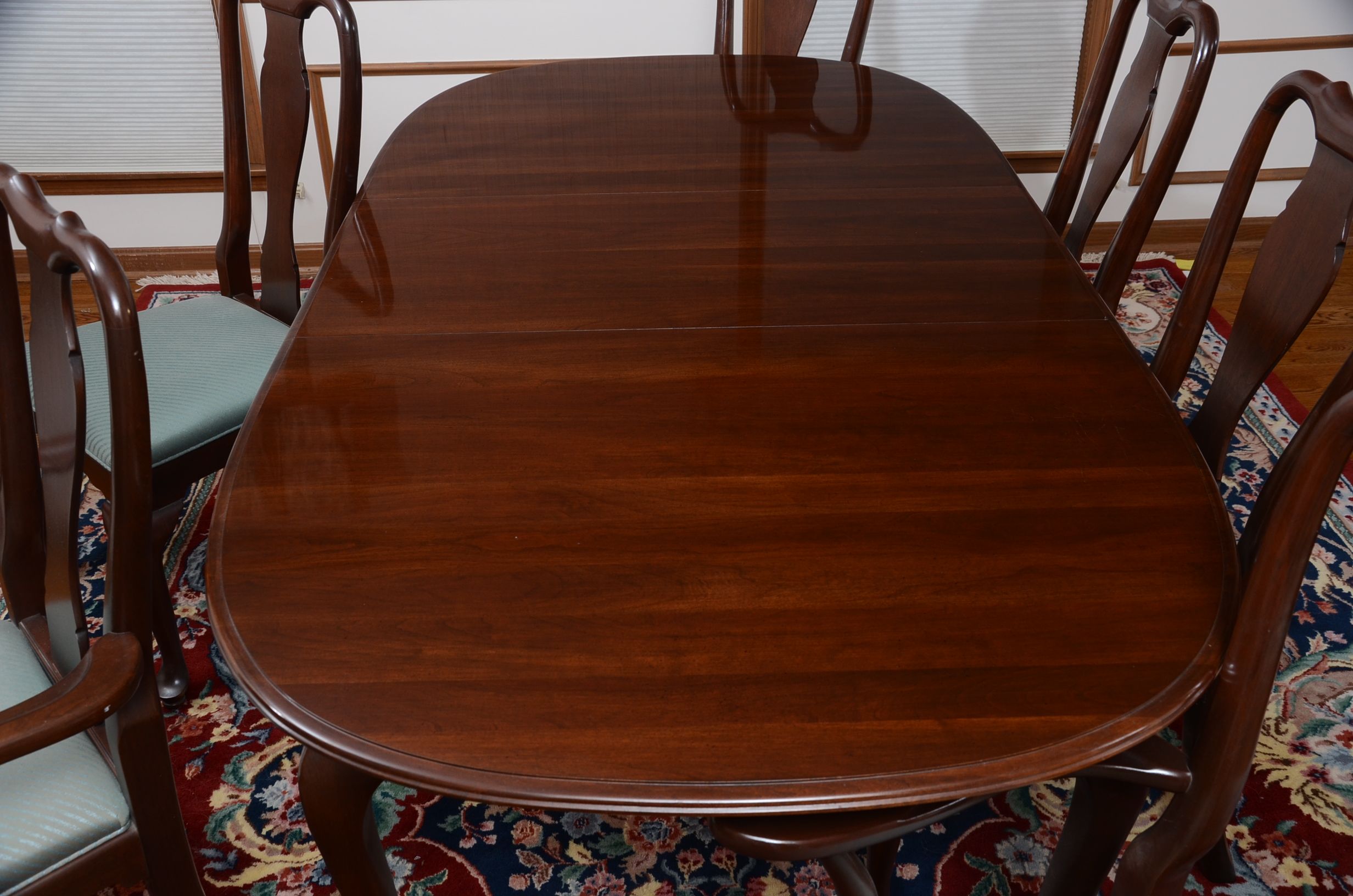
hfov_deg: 53.2
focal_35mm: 36
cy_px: 448
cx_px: 676
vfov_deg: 36.7
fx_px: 1350
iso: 320
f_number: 6.3
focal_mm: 24
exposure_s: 1/60
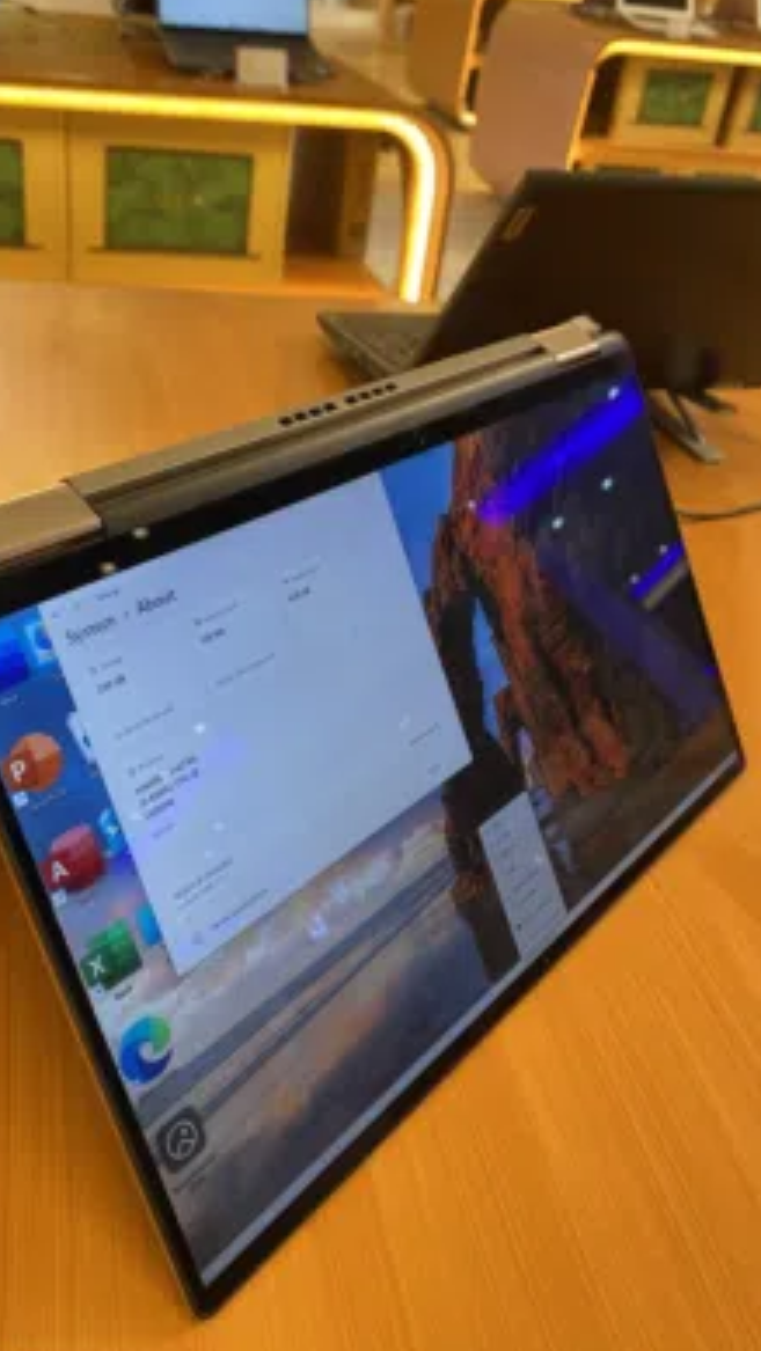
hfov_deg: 41.2
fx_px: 1004
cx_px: 281
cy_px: 667
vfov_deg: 67.9
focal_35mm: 28
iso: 80
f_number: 1.8
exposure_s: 1/50
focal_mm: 4.25
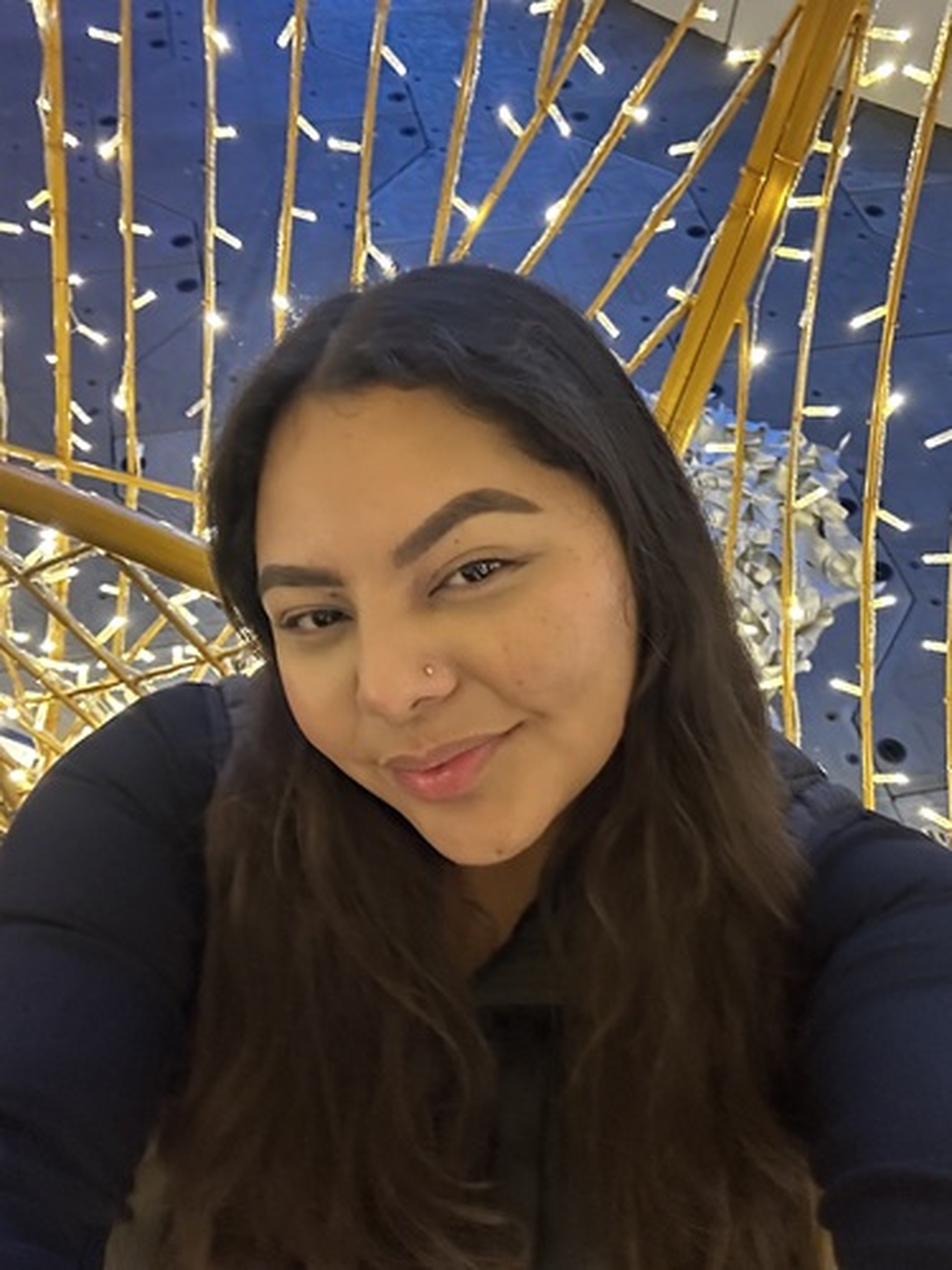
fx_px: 1100
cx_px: 476
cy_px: 635
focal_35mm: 30
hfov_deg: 46.8
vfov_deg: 60.0
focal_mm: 2.69
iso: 320
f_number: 1.9
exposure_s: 1/40
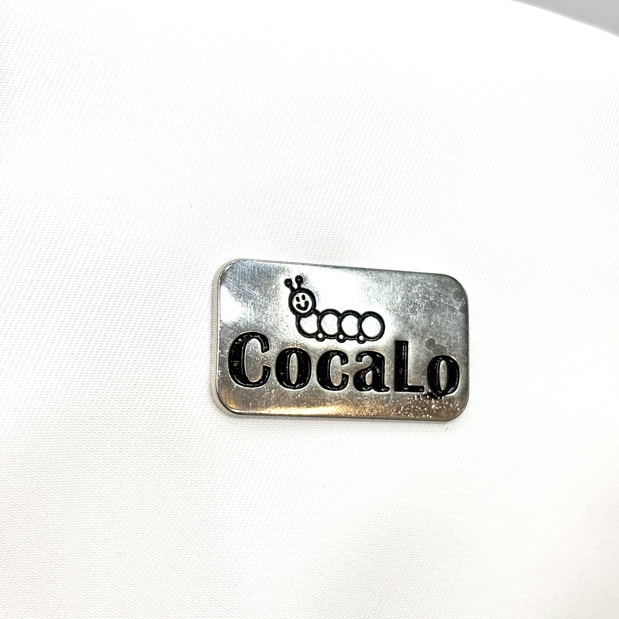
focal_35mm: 62
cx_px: 307
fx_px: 1254
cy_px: 303
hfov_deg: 27.7
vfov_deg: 27.7
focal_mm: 5.96
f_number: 1.6
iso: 40
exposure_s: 1/624
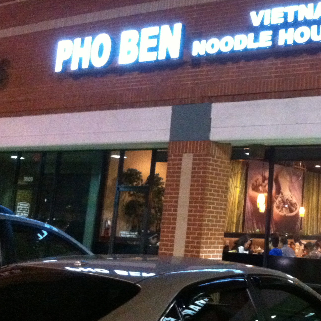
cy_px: 95
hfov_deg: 26.9
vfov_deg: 27.5
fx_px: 650
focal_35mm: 62
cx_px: 282
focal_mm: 3.85
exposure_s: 1/15
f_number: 2.8
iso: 1000
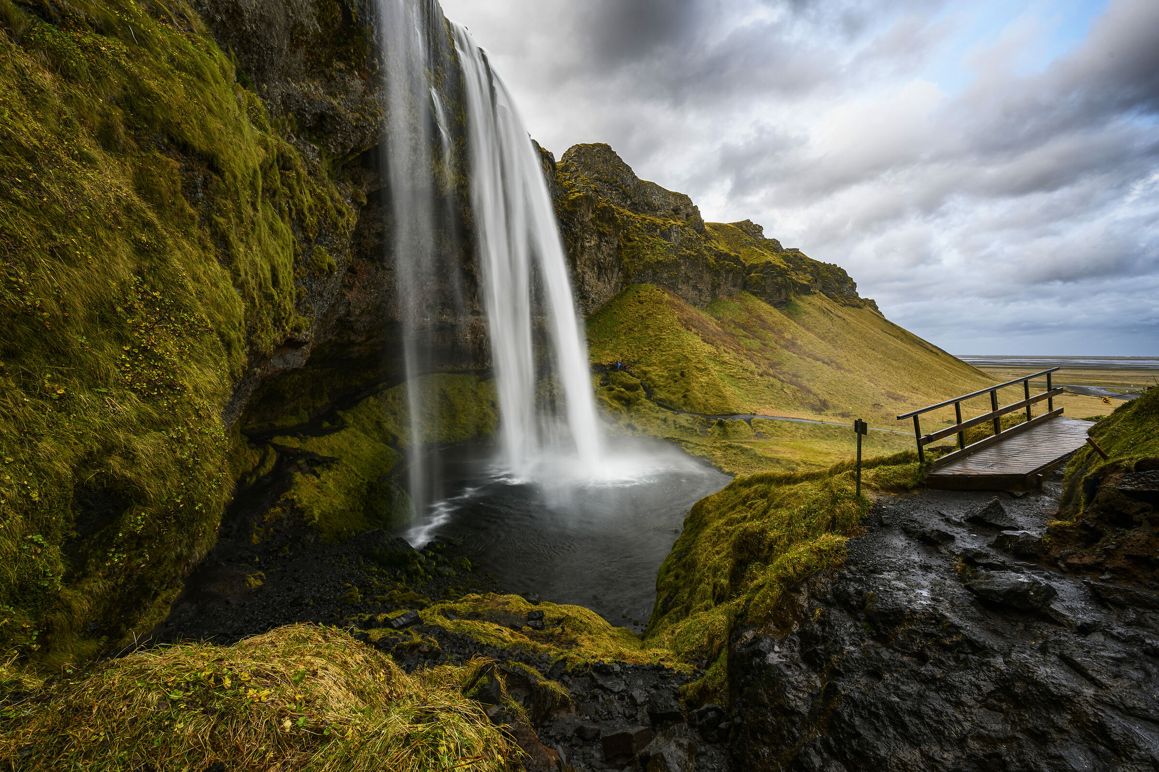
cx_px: 580
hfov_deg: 104.3
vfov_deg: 81.2
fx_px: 451
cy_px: 386
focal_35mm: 14
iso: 64
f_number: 13
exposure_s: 1/2.5
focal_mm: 14
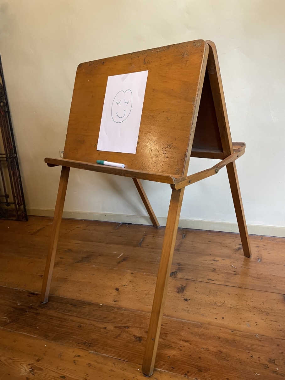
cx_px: 142
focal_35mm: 26
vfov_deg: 67.3
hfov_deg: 53.1
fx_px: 285
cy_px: 190
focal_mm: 4.2
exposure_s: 1/50
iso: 400
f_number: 1.6
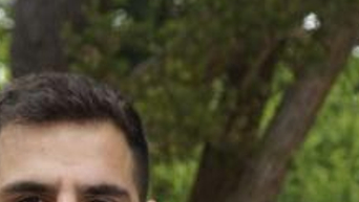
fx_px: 3125
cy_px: 491
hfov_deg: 6.6
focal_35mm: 328
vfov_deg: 3.7
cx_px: 278
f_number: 7.1
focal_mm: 67
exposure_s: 1/160
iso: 200
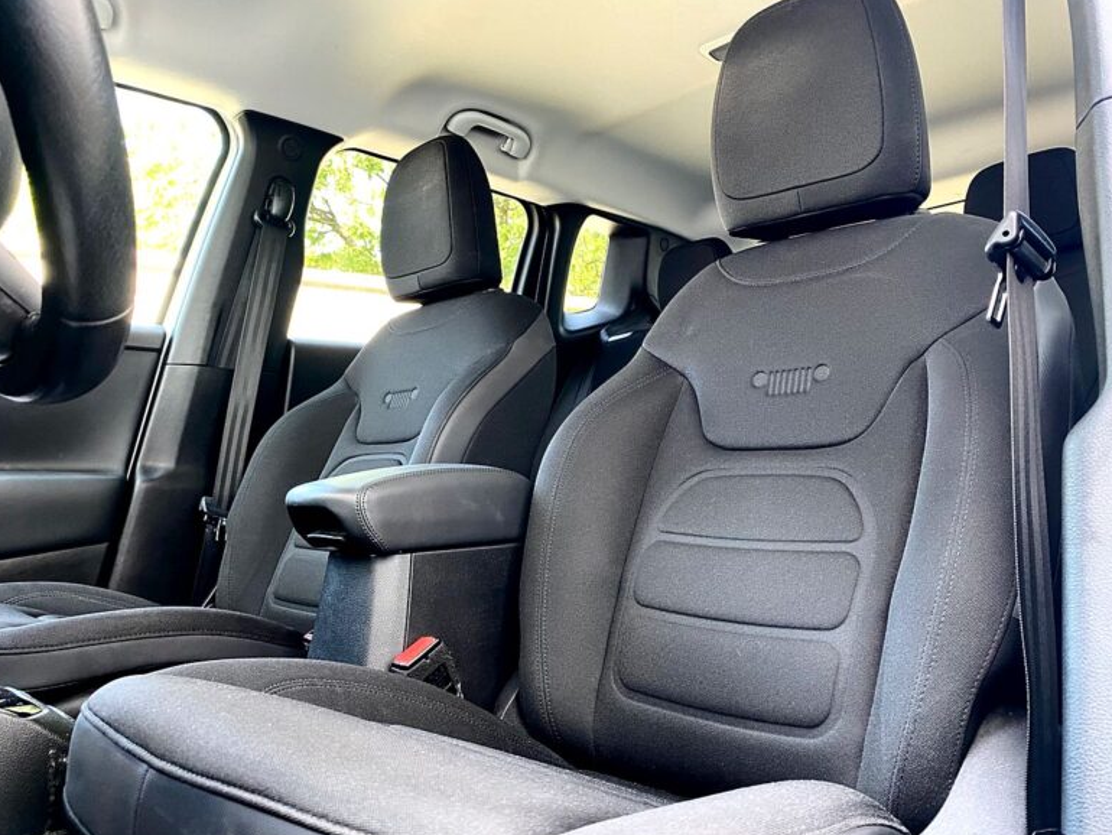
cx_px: 540
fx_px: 868
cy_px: 429
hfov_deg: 65.3
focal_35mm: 27
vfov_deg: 51.4
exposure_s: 1/60
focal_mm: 4.25
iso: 250
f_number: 1.8
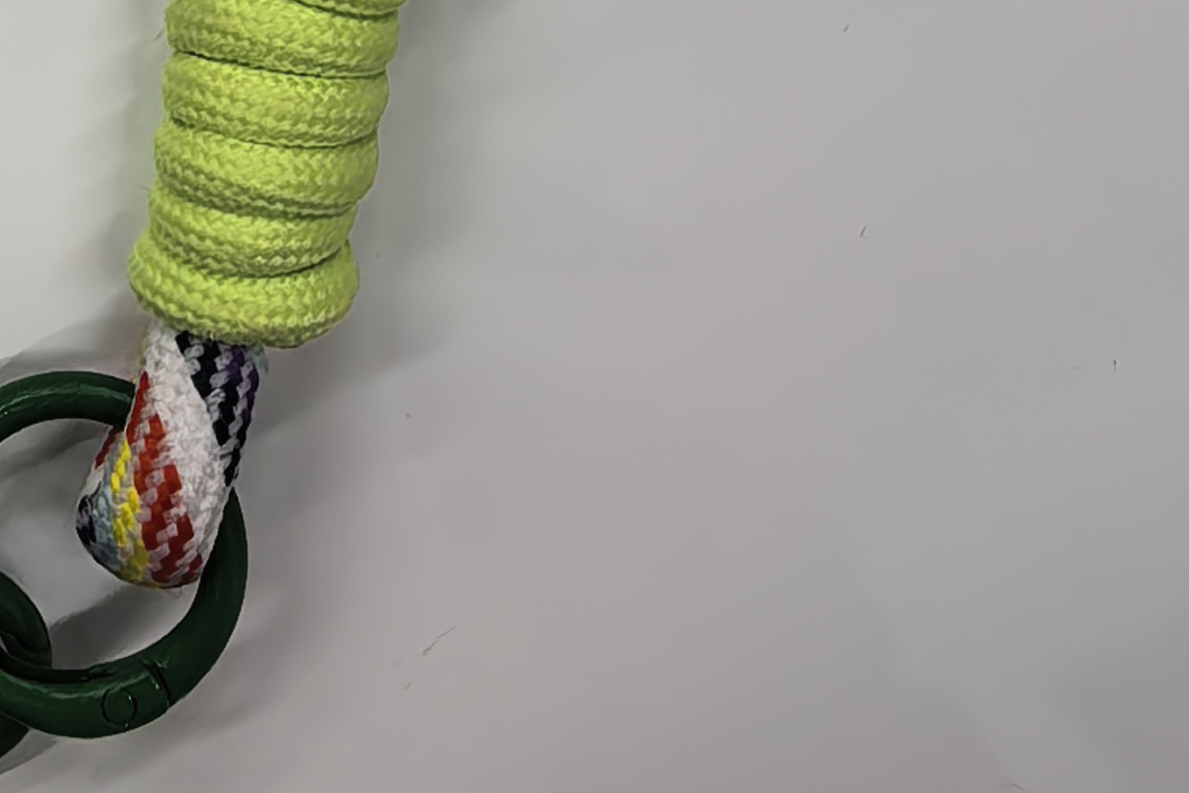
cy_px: -266
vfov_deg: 19.0
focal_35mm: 66
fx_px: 2180
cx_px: 31
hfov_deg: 28.8
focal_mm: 1.95
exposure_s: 1/100
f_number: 2.2
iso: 50
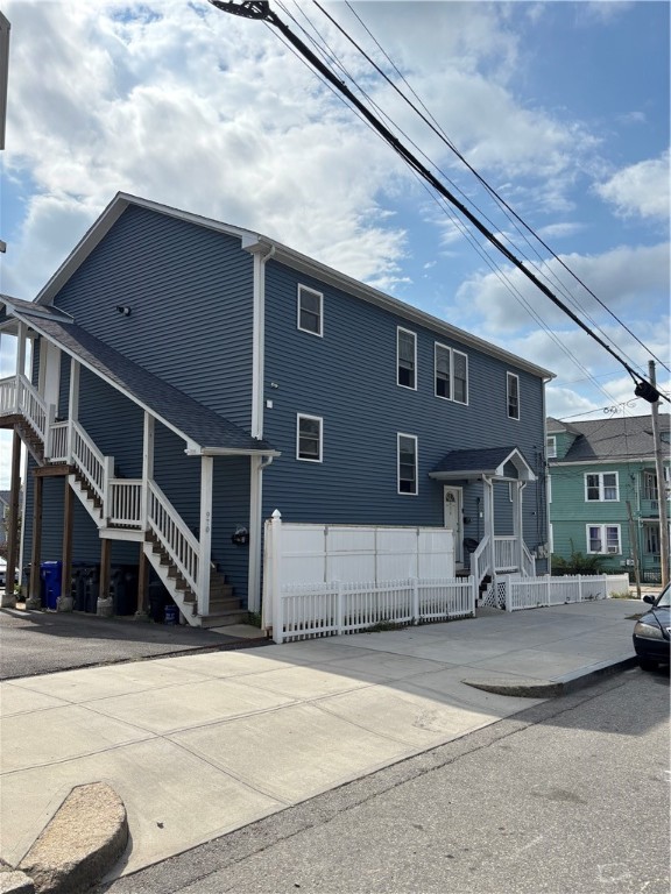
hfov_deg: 53.1
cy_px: 447
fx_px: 672
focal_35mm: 26
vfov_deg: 67.3
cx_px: 336
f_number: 1.6
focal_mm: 5.96
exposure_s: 1/6329
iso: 50
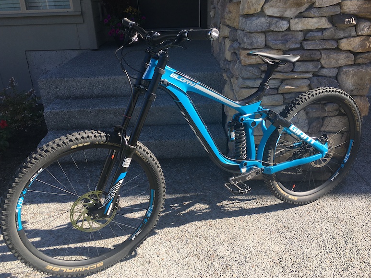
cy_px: 141
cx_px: 180
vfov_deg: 46.8
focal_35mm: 30
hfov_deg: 59.9
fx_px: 322
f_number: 2.2
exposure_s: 1/693
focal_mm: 4.15
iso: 25
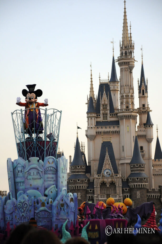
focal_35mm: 128
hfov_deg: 10.7
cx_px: 81
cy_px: 122
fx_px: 863
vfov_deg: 16.1
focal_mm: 85
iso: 2800
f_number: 5.6
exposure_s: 1/2000
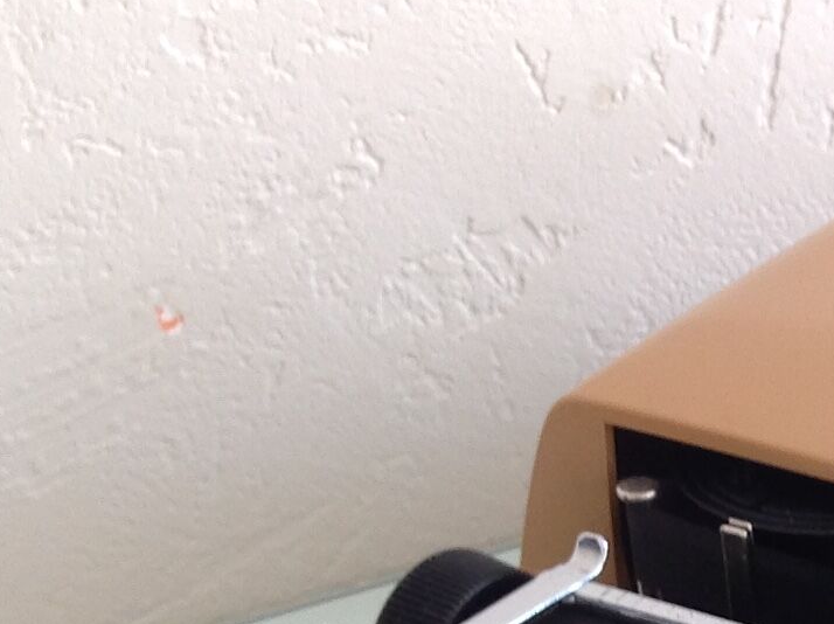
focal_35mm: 127
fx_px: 3057
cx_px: 1412
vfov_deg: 11.2
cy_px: 956
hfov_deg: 14.1
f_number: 2.4
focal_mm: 4.28
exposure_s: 1/30
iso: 50
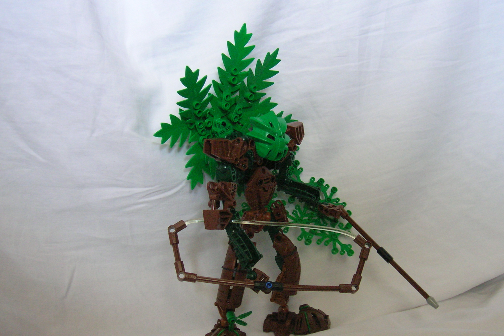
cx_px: 271
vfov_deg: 31.1
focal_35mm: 43
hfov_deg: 45.4
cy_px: 193
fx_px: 602
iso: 195
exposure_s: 1/4.1
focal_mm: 6.4
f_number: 3
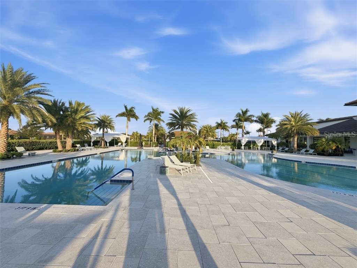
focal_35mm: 14
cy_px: 134
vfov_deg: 85.7
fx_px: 144
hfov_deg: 102.1
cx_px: 178
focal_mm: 2.2
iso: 32
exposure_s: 1/770
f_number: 2.2
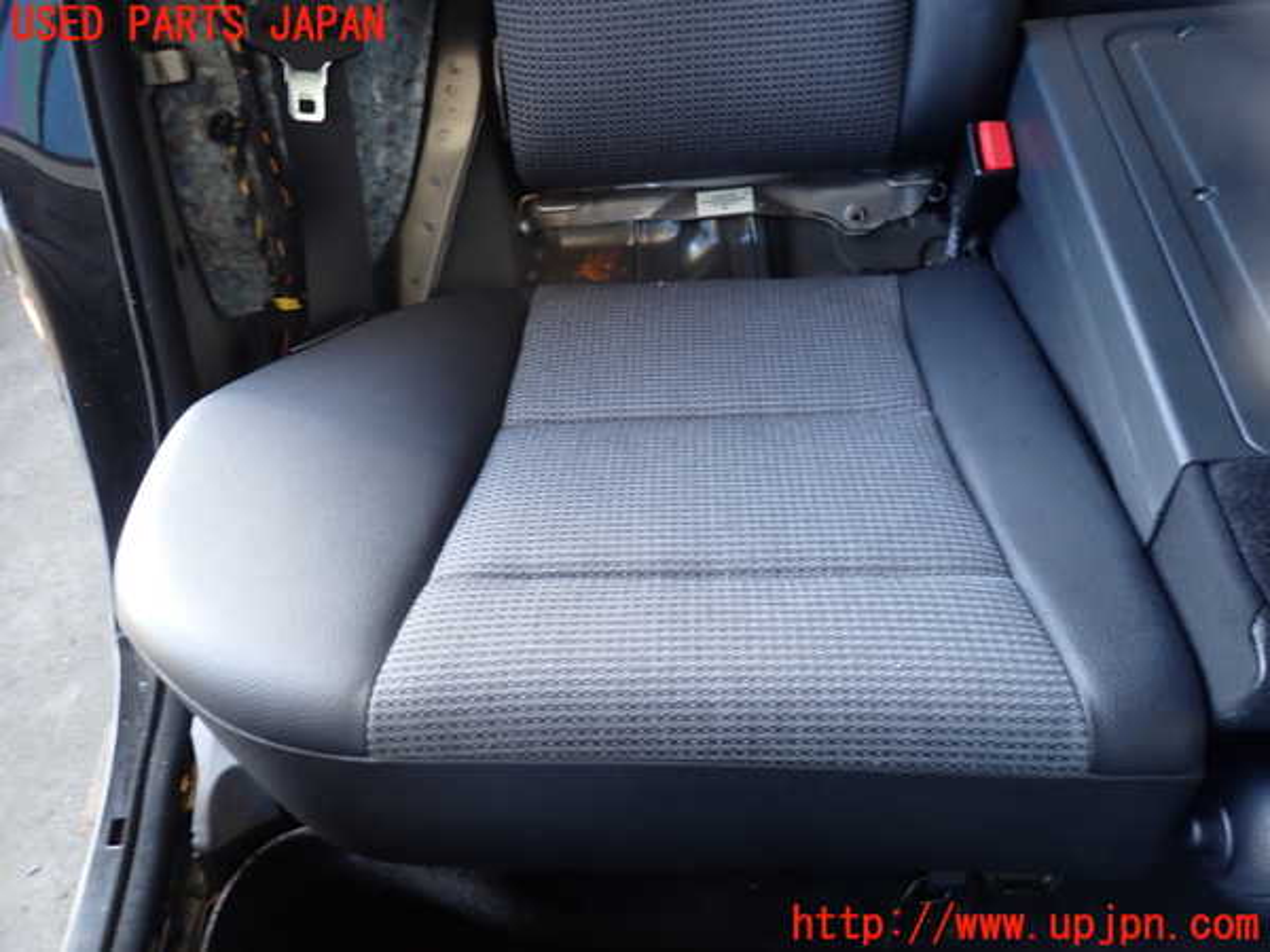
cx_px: 635
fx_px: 917
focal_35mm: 25
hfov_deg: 69.4
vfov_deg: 54.9
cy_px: 476
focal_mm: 4.5
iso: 200
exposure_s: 1/30
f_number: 2
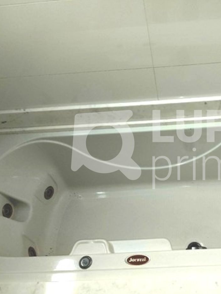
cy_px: 150
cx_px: 166
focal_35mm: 33
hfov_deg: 41.7
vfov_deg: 55.4
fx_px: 281
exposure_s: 1/60
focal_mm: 5.23
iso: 40
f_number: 1.8
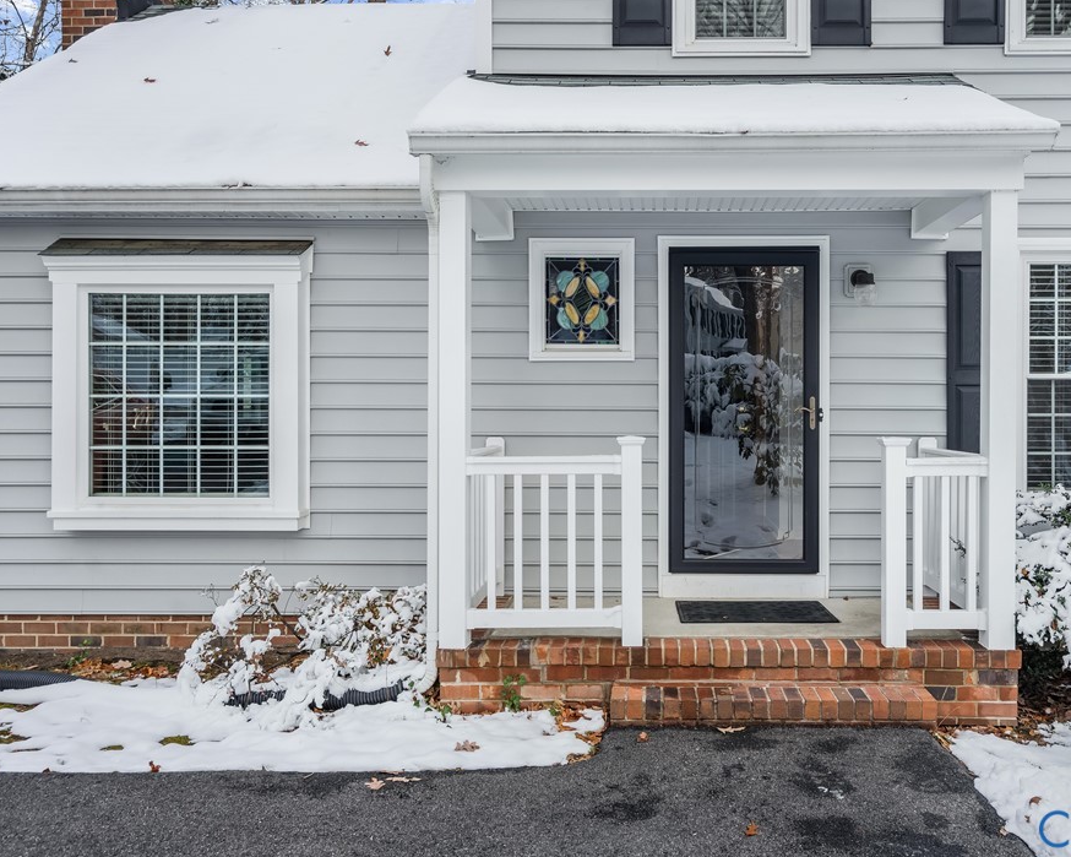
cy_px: 421
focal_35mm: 28
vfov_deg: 51.5
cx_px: 640
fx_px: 887
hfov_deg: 61.7
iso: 400
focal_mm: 24
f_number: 6.3
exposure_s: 1/320
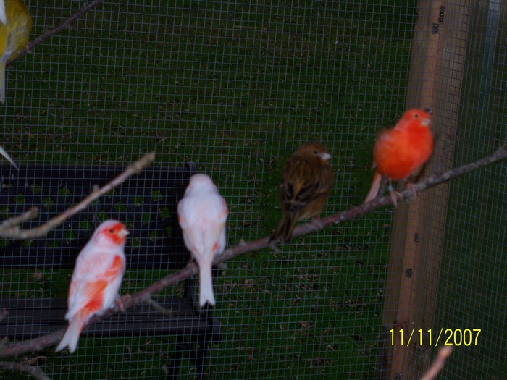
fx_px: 1582
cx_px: 254
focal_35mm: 108
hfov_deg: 18.2
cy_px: 190
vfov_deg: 13.7
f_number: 4.9
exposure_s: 1/100
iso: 100
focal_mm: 22.5
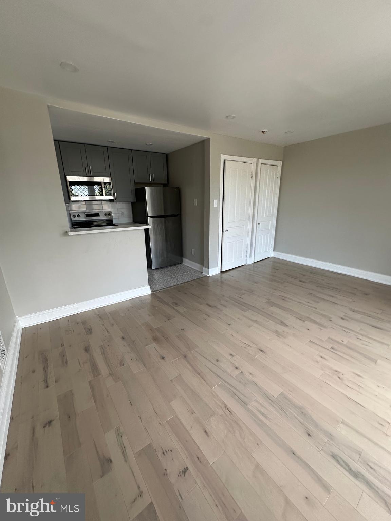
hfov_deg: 85.7
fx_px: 211
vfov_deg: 102.1
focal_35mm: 14
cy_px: 260
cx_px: 196
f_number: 2.2
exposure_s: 1/99
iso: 125
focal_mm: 2.22
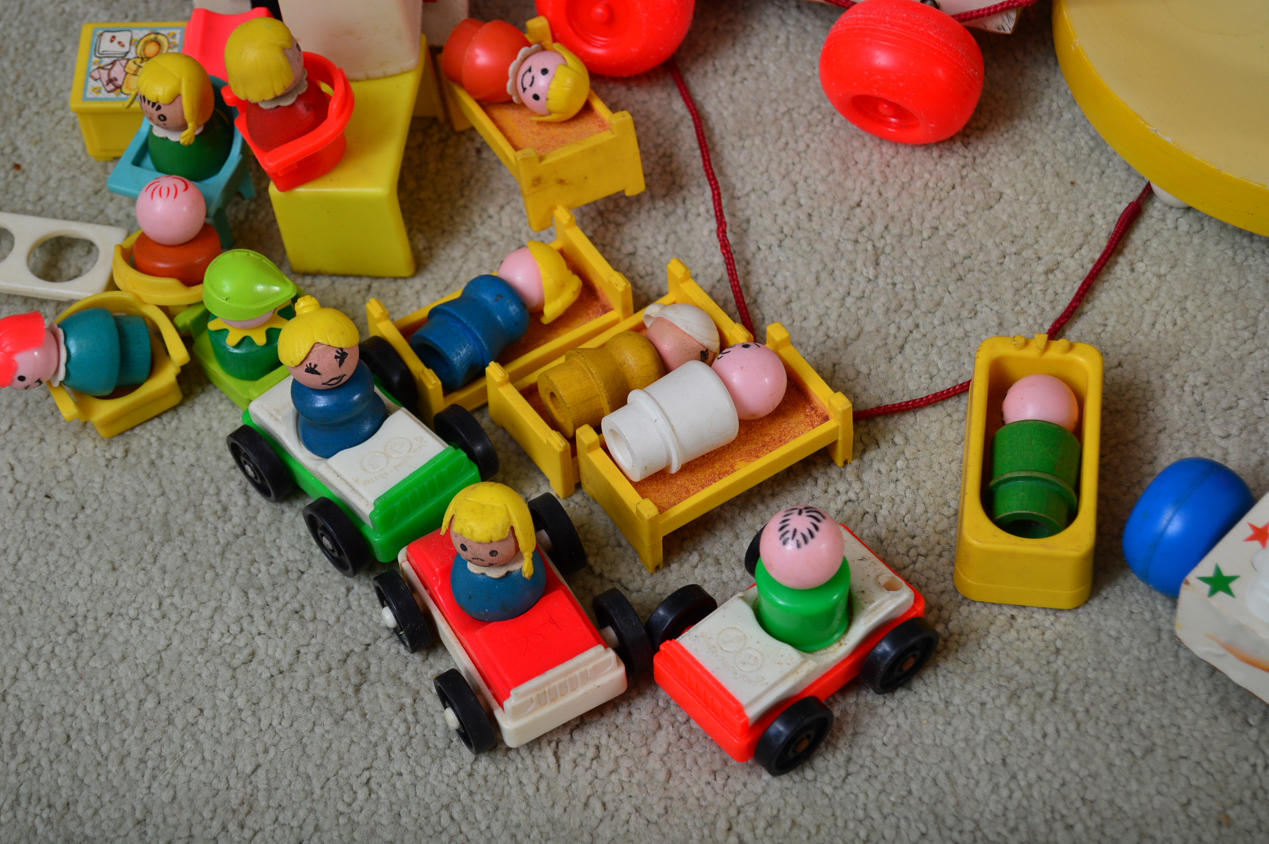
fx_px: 2906
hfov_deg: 24.6
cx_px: 634
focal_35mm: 82
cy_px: 422
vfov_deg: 16.5
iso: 200
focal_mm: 55
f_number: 5.6
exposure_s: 1/200
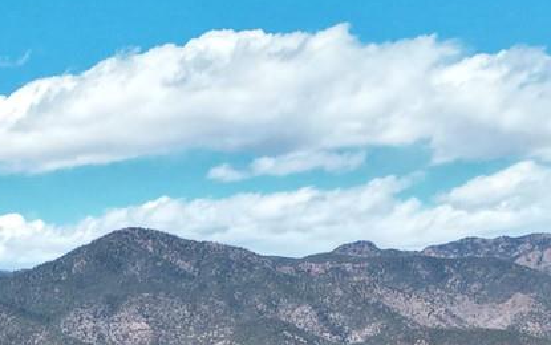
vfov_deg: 11.9
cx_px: -42
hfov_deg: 20.3
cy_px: 697
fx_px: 1473
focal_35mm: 98
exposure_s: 1/3000
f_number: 1.7
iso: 200
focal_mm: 6.72
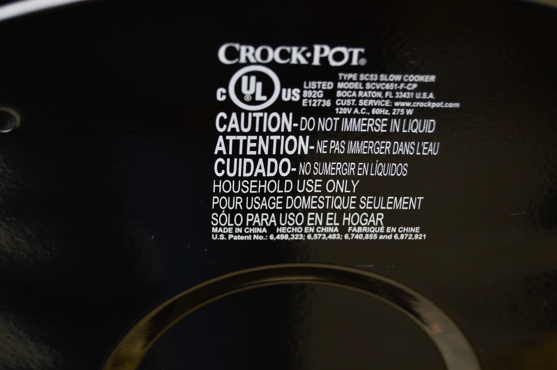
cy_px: 185
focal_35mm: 82
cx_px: 278
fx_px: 1275
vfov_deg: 16.5
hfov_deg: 24.6
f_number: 5.6
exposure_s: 1/160
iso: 200
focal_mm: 55
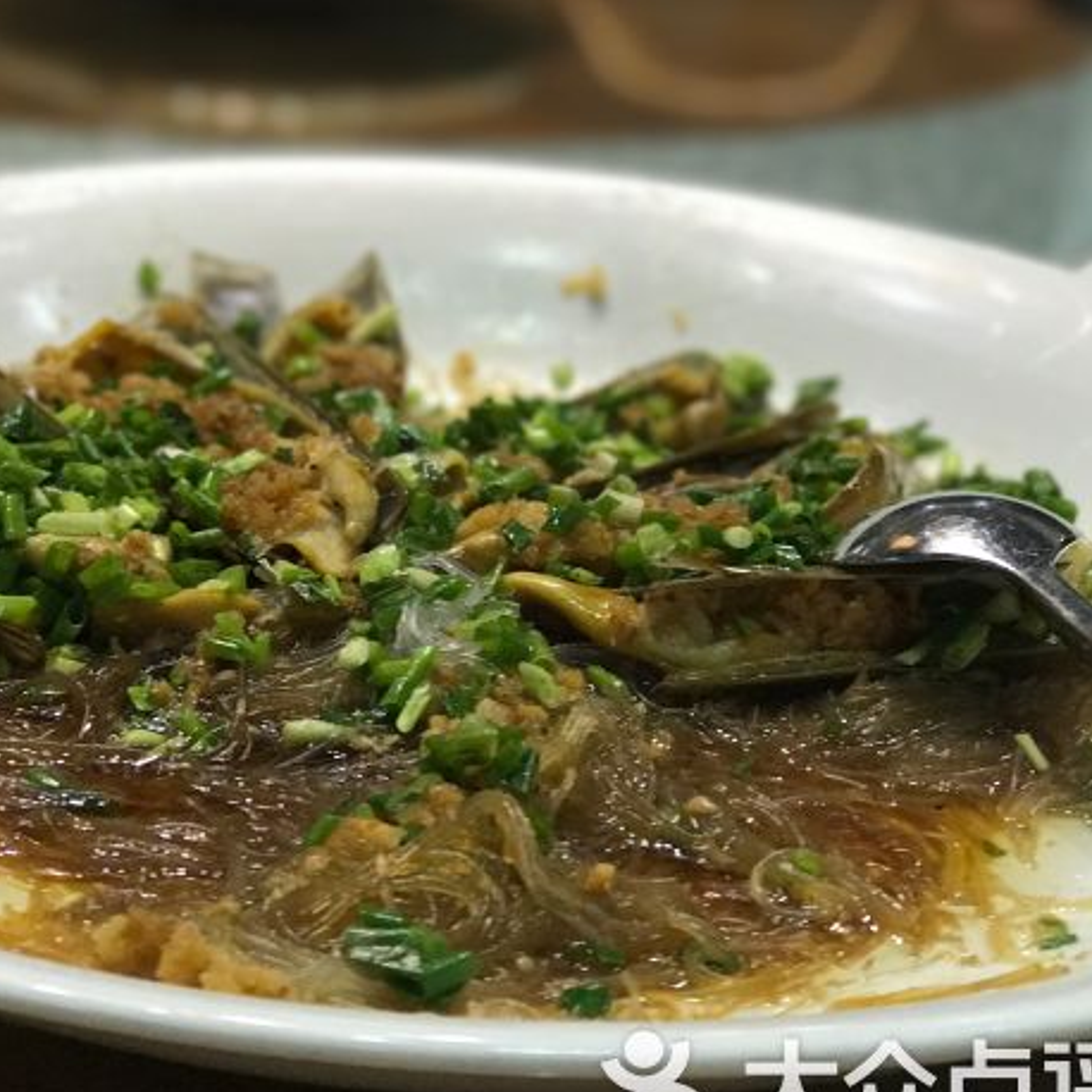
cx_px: 365
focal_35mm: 77
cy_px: 585
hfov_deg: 22.4
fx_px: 2748
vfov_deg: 22.5
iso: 320
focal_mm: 6.6
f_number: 2.8
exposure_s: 1/50
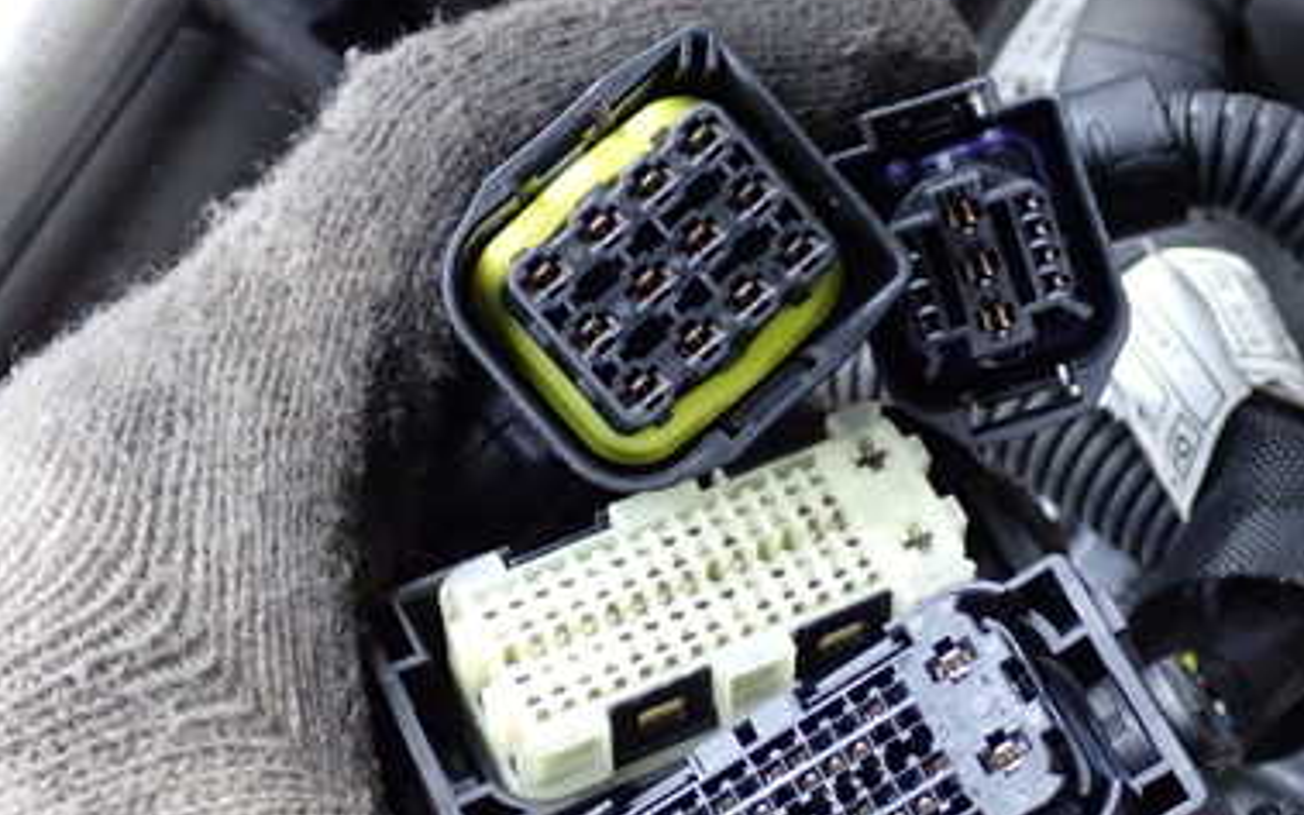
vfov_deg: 15.5
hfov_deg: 24.6
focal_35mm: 84
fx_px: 2986
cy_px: 581
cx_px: 743
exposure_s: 1/125
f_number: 3.2
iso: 800
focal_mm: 9.01
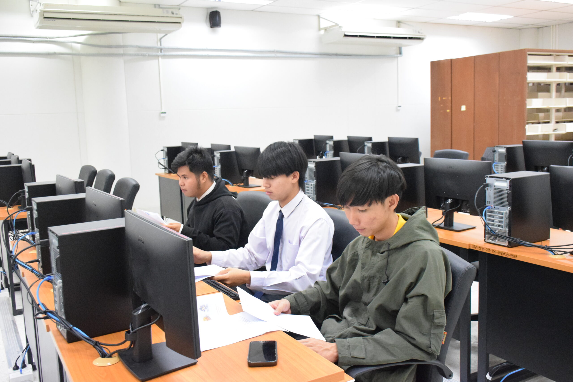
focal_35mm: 36
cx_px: 286
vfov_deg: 36.9
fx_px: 573
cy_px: 191
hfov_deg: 53.1
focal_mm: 24
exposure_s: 1/125
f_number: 5.6
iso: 6400
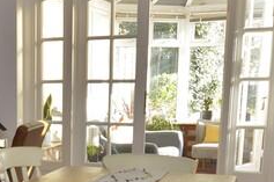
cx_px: -5
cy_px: 196
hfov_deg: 26.8
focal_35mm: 71
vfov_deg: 18.4
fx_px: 540
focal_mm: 11
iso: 400
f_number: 5.6
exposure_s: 1/60
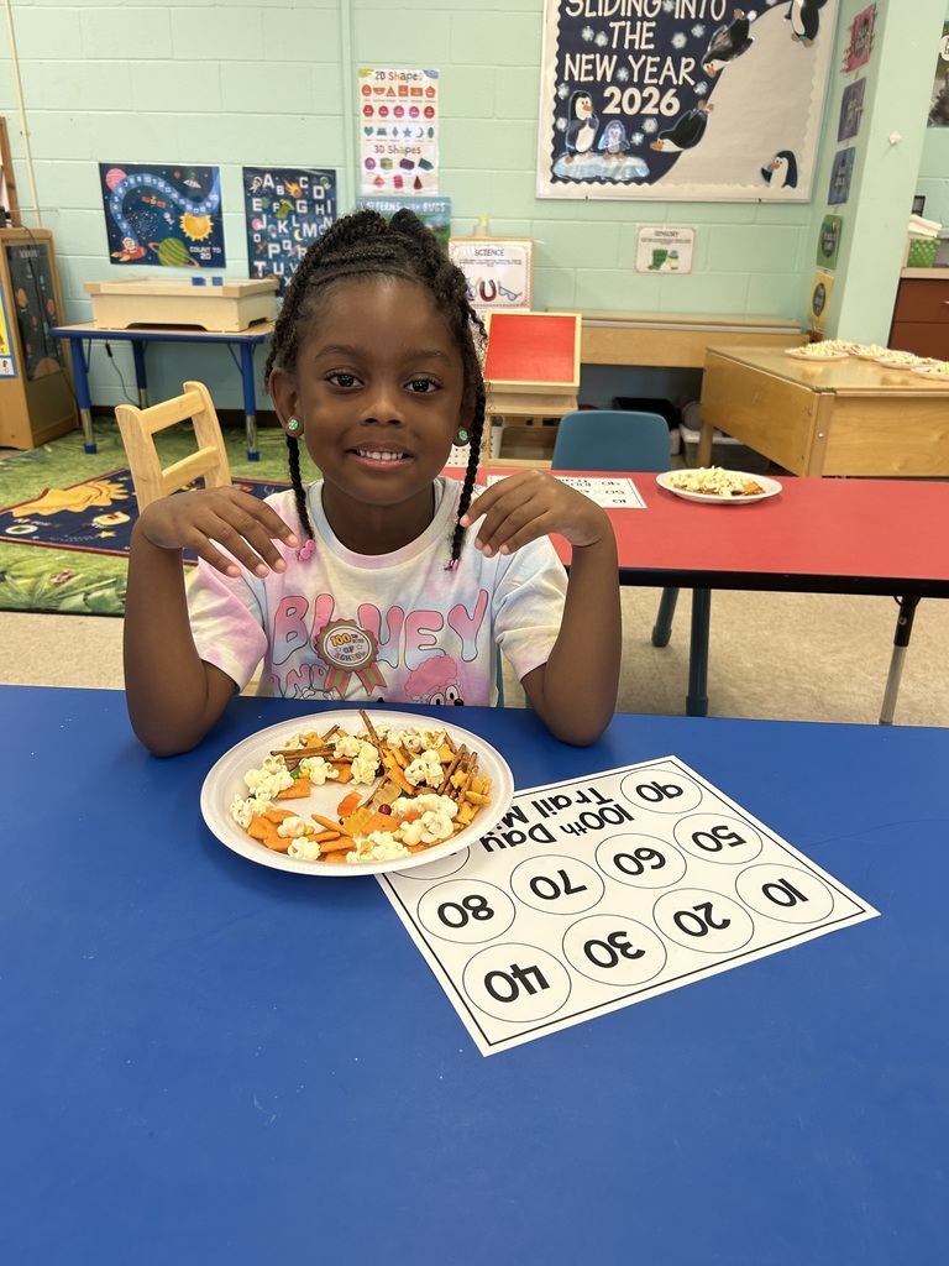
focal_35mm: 26
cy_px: 633
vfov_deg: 67.3
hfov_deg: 53.1
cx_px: 474
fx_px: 950
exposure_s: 1/120
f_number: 1.5
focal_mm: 5.7
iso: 125
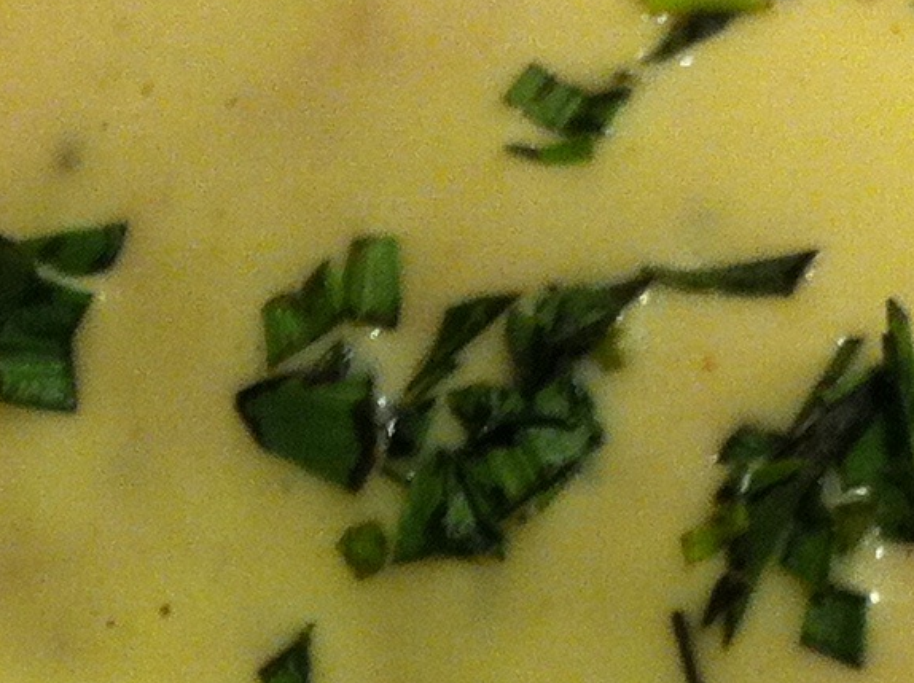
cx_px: 341
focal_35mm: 158
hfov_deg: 12.5
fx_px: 4167
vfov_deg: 9.2
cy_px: 849
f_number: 2.8
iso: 125
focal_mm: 3.85
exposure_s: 1/15
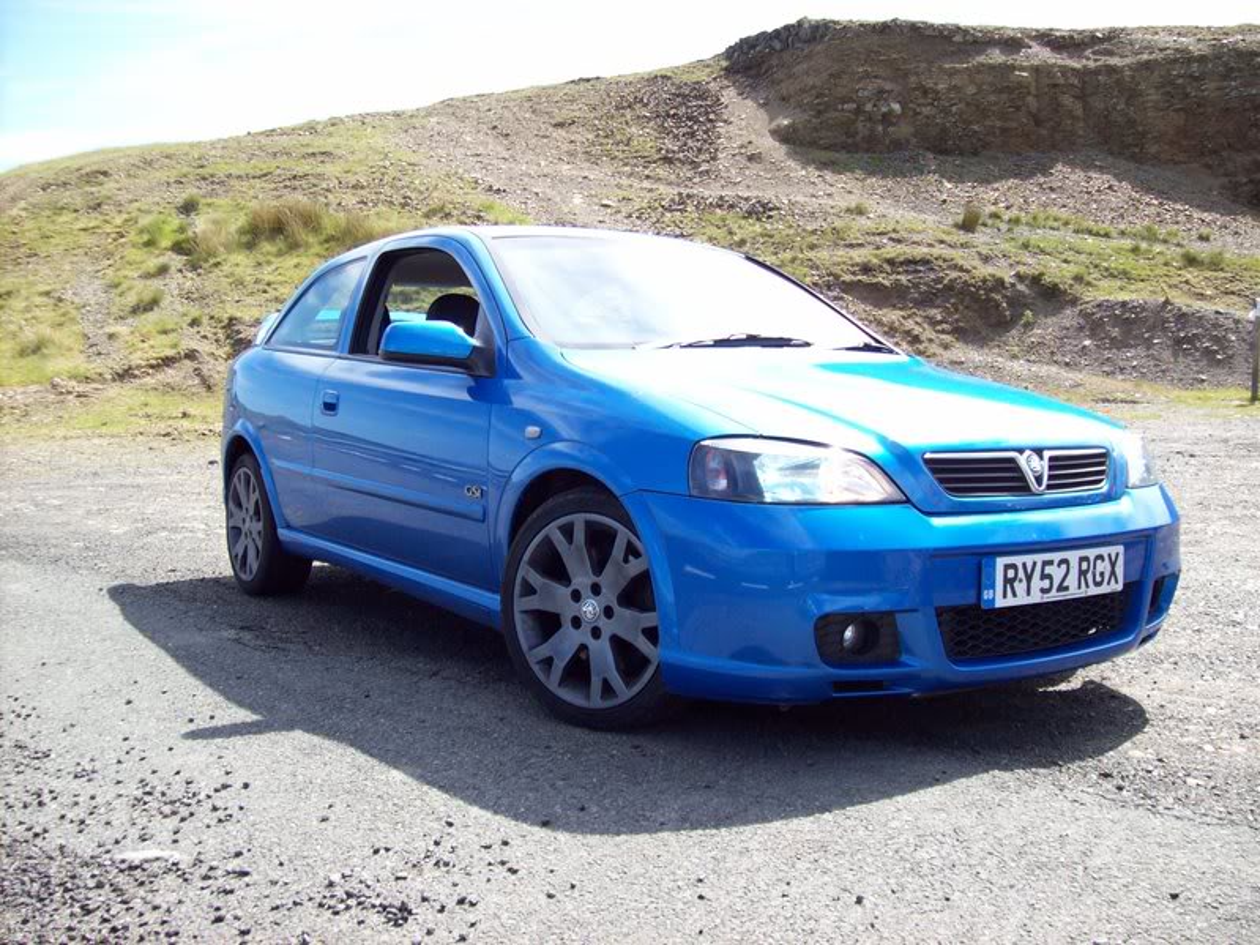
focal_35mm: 36
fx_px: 1310
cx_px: 630
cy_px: 472
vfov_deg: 39.6
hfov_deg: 51.4
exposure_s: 1/499
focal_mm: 6
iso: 80
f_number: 2.7
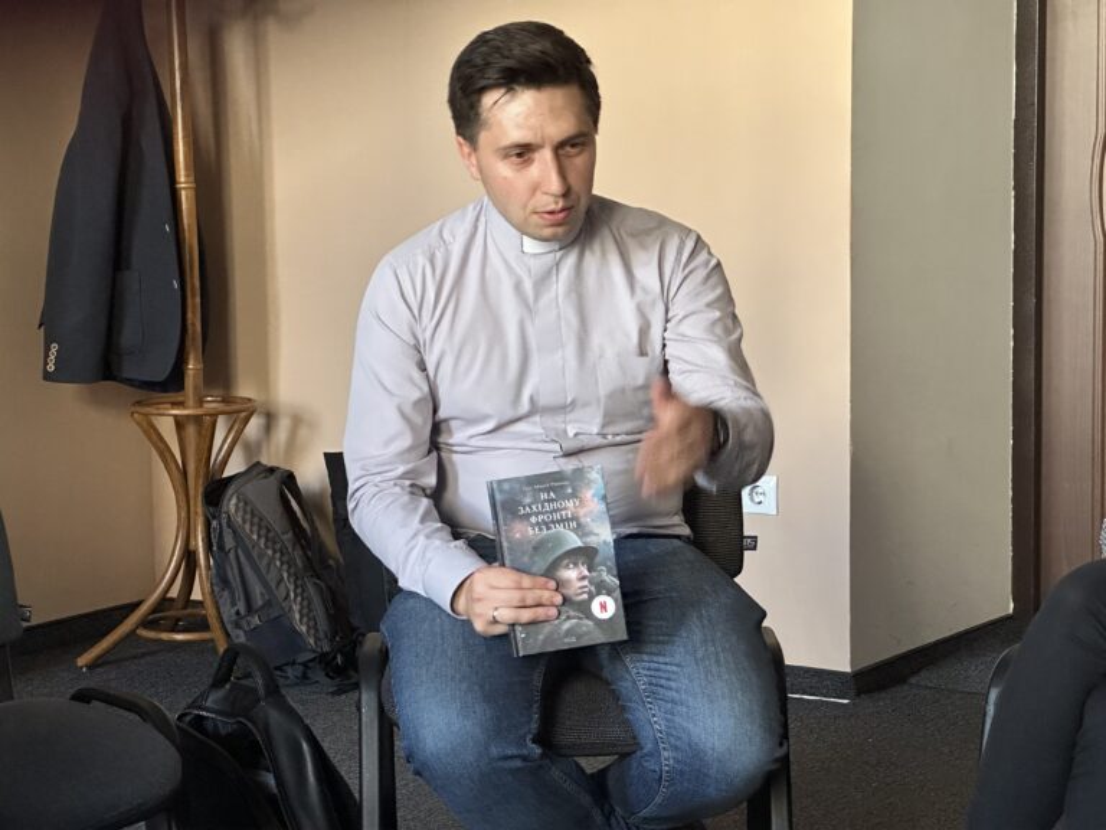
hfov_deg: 25.3
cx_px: 553
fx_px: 2460
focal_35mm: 77
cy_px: 415
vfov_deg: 19.1
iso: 640
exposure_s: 1/60
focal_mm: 9
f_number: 2.8
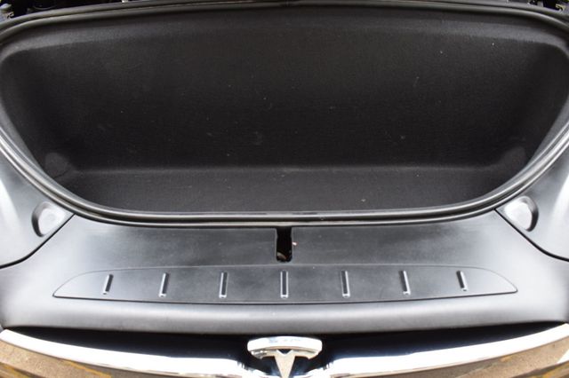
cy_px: 189
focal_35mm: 33
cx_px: 284
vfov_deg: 39.9
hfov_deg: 57.2
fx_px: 521
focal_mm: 22
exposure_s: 1/15
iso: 400
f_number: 6.3
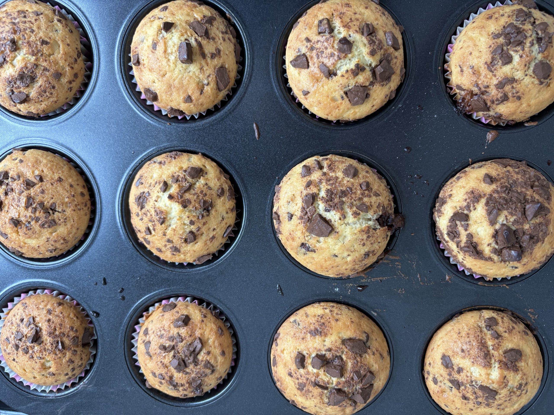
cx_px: 277
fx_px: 416
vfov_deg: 53.1
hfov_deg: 67.3
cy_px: 208
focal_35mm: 26
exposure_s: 1/100
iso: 100
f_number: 1.6
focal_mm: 5.96
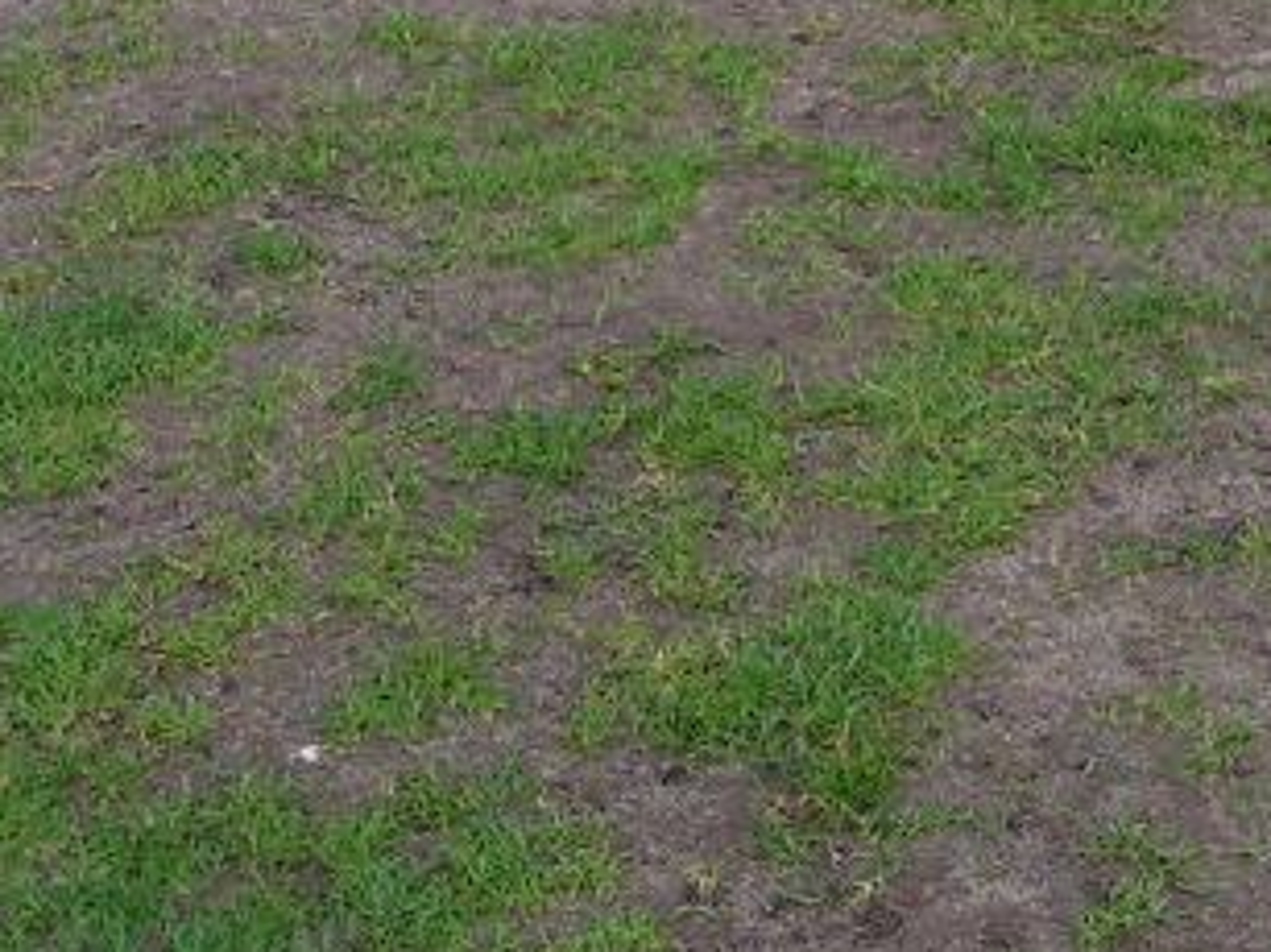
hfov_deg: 19.4
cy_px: -170
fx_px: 3634
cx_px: 1184
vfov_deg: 14.5
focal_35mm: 99
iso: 50
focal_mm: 5.8
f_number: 5
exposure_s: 1/60
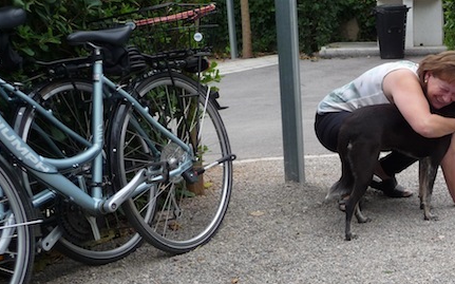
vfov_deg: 20.6
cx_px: 417
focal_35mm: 63
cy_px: 148
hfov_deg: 30.9
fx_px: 781
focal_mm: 5.3
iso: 100
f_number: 3.5
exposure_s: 1/160
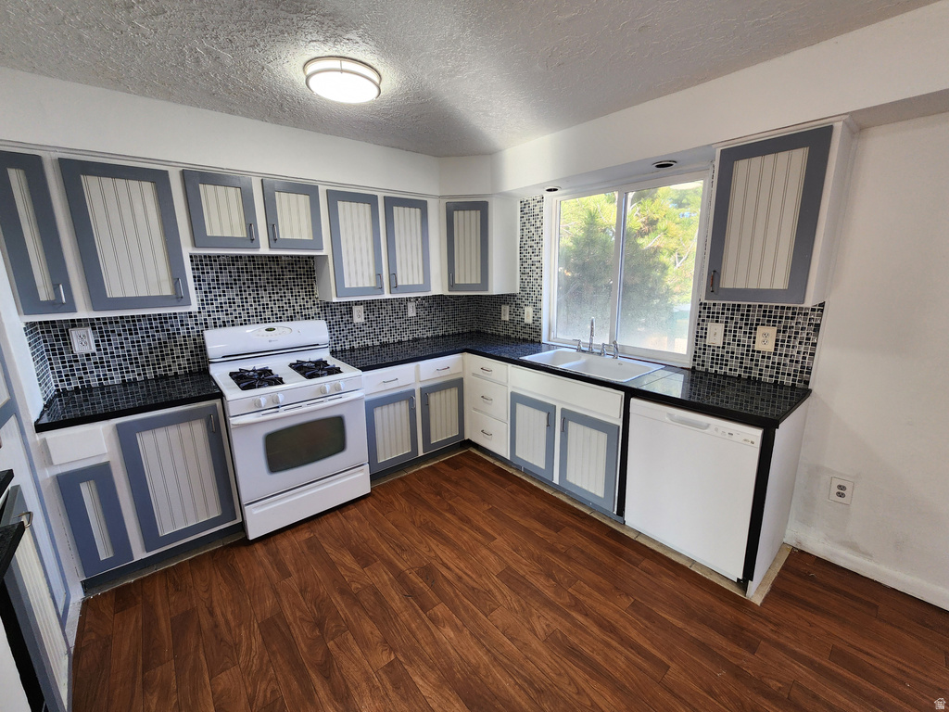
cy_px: 356
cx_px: 474
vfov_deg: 89.9
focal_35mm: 13
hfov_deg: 106.2
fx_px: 356
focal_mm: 2.2
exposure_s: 1/60
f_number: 2.2
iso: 125
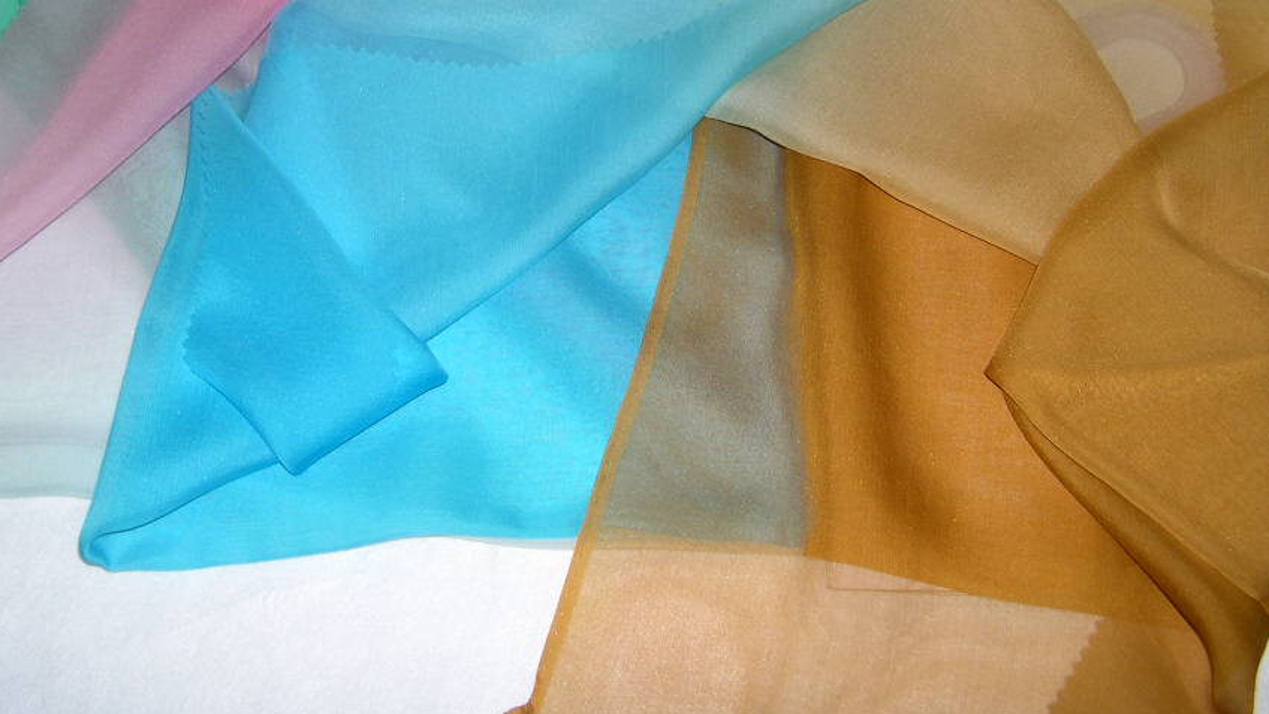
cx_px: 573
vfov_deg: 23.7
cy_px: 192
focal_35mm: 50
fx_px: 1682
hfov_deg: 41.3
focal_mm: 8
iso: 100
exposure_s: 1/60
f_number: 2.8
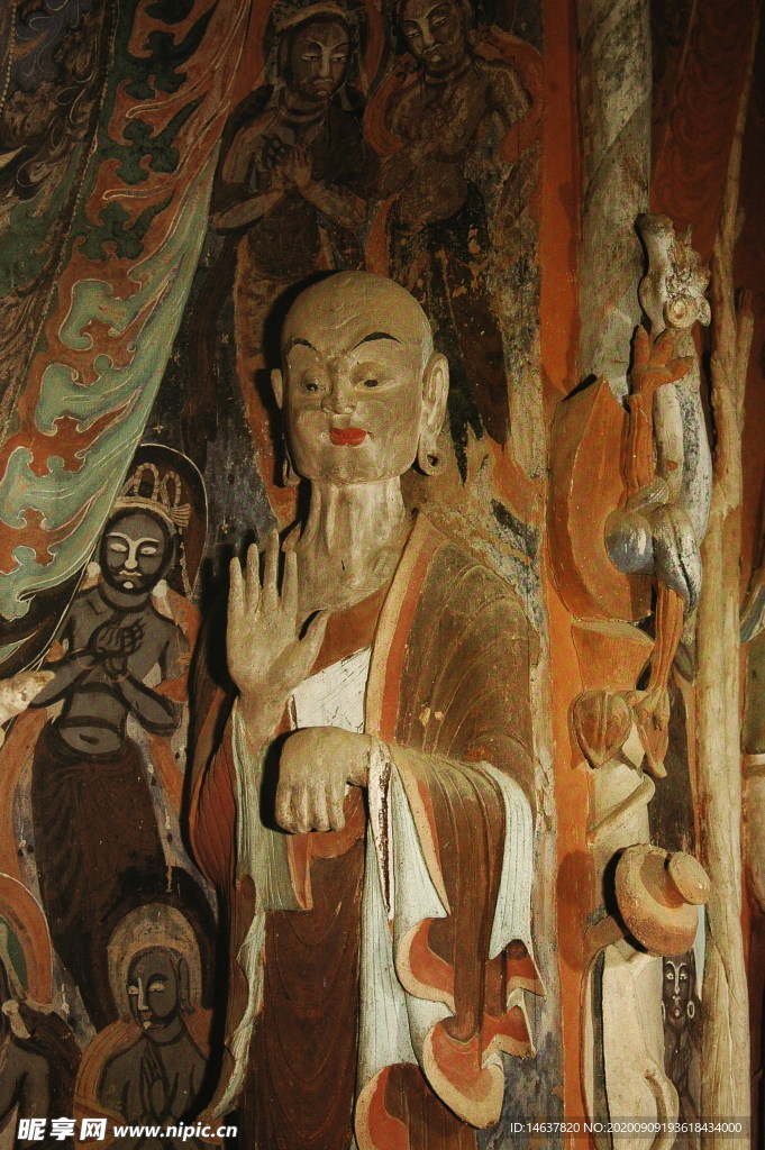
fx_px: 2203
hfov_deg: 19.7
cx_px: 382
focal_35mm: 69
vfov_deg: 29.3
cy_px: 575
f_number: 9
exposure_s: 1/320
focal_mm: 46
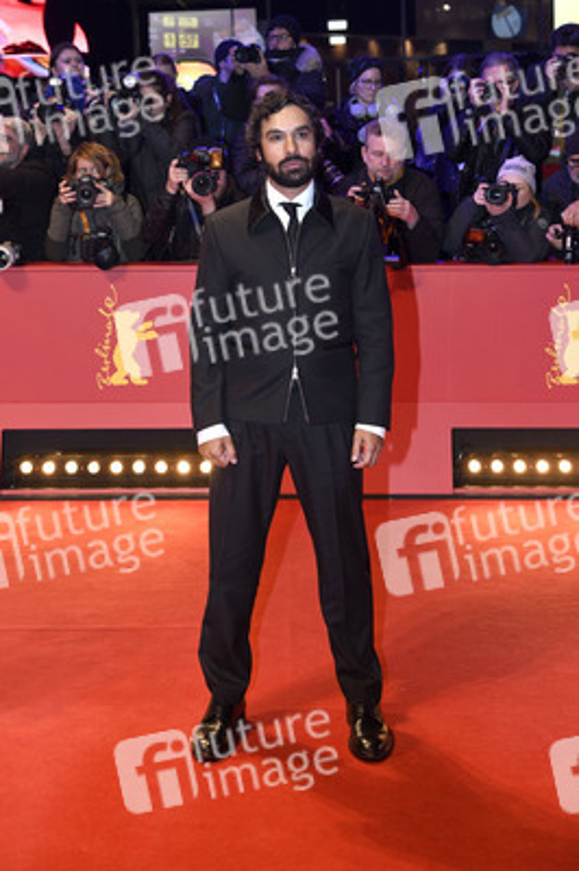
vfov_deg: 42.8
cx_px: 290
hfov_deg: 29.2
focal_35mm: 46
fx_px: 1112
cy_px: 436
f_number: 5
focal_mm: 46
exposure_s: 1/200
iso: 1250
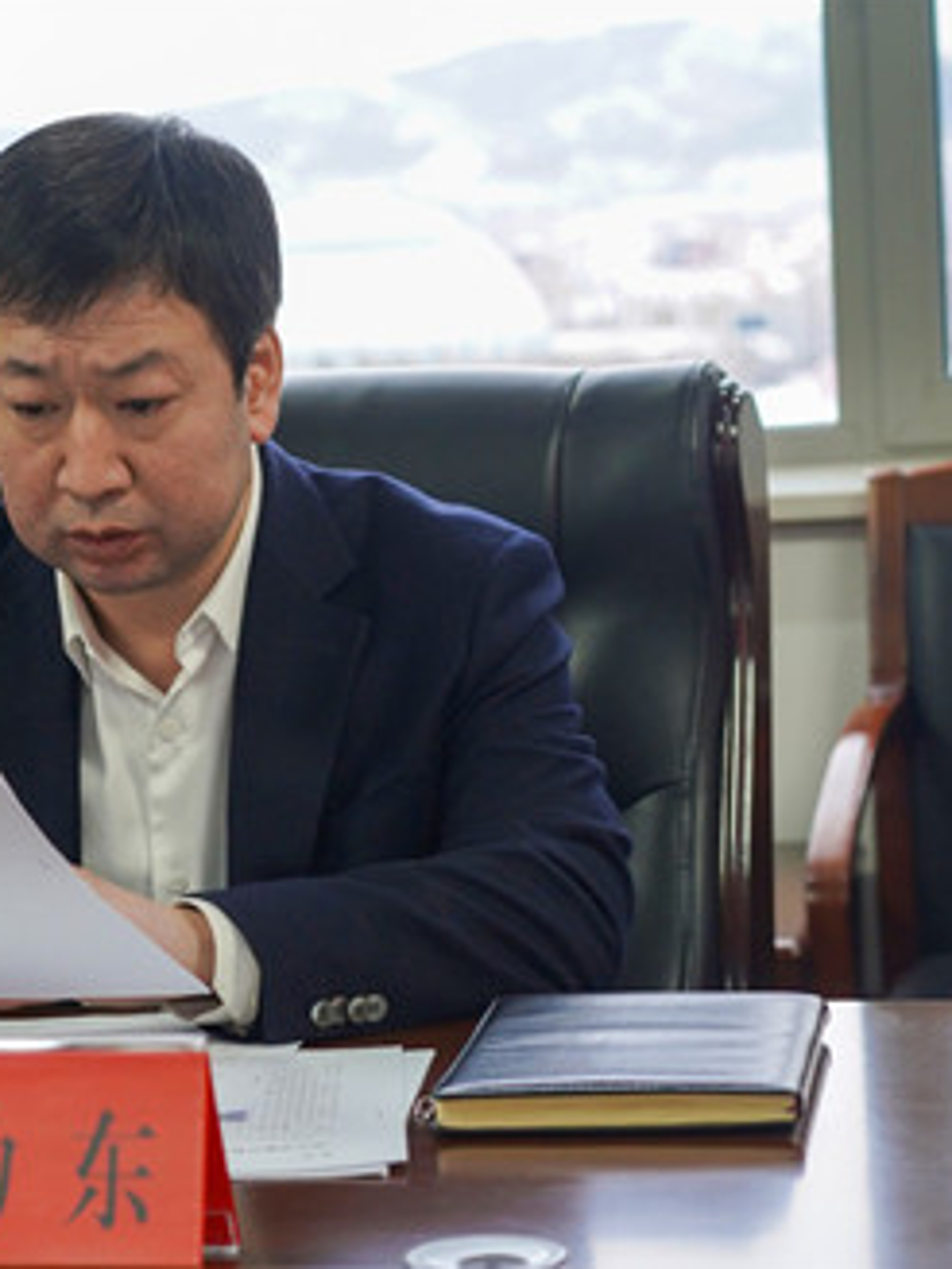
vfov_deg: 16.4
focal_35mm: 120
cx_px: 46
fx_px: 4400
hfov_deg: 12.2
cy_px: 629
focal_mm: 55
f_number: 4
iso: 800
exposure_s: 1/50
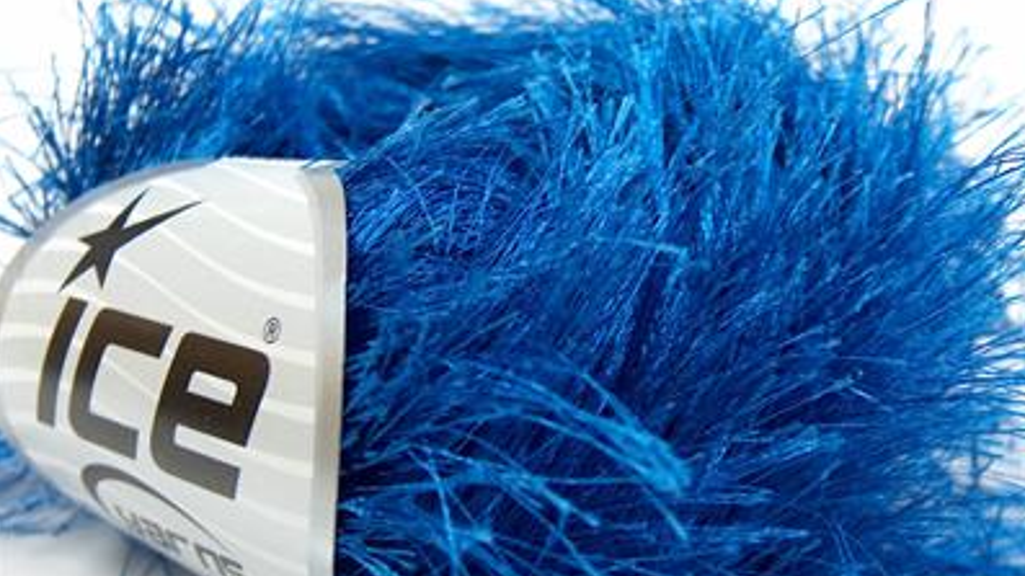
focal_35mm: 67
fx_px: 1820
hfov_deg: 31.4
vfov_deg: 18.0
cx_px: 511
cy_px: 350
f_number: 2.9
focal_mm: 12.53
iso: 100
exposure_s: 1/5.09
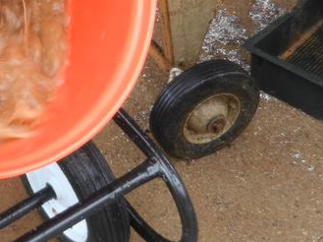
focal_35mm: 71
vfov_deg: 19.7
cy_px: -33
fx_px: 662
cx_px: -49
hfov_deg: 25.1
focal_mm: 4.5
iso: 160
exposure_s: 1/40
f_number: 3.5
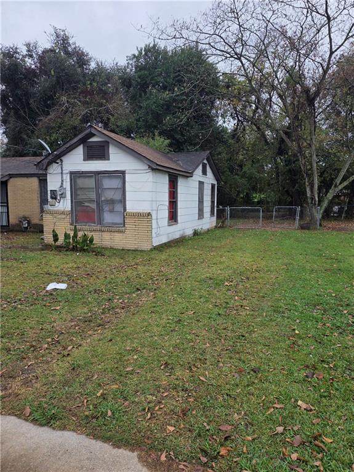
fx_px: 314
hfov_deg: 58.8
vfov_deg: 74.0
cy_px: 236
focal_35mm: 23
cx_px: 177
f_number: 1.7
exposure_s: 1/182
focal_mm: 6.25
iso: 32
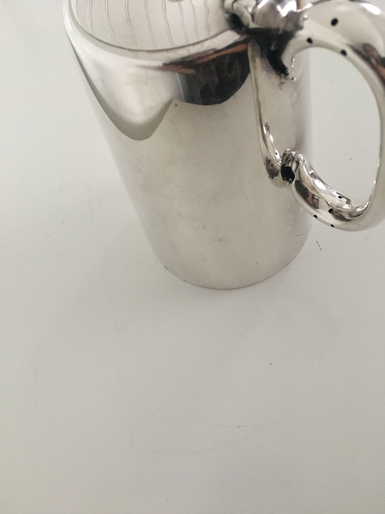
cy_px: 257
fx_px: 430
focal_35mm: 29
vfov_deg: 61.7
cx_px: 192
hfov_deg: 48.2
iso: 160
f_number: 2.2
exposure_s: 1/33
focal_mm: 4.15
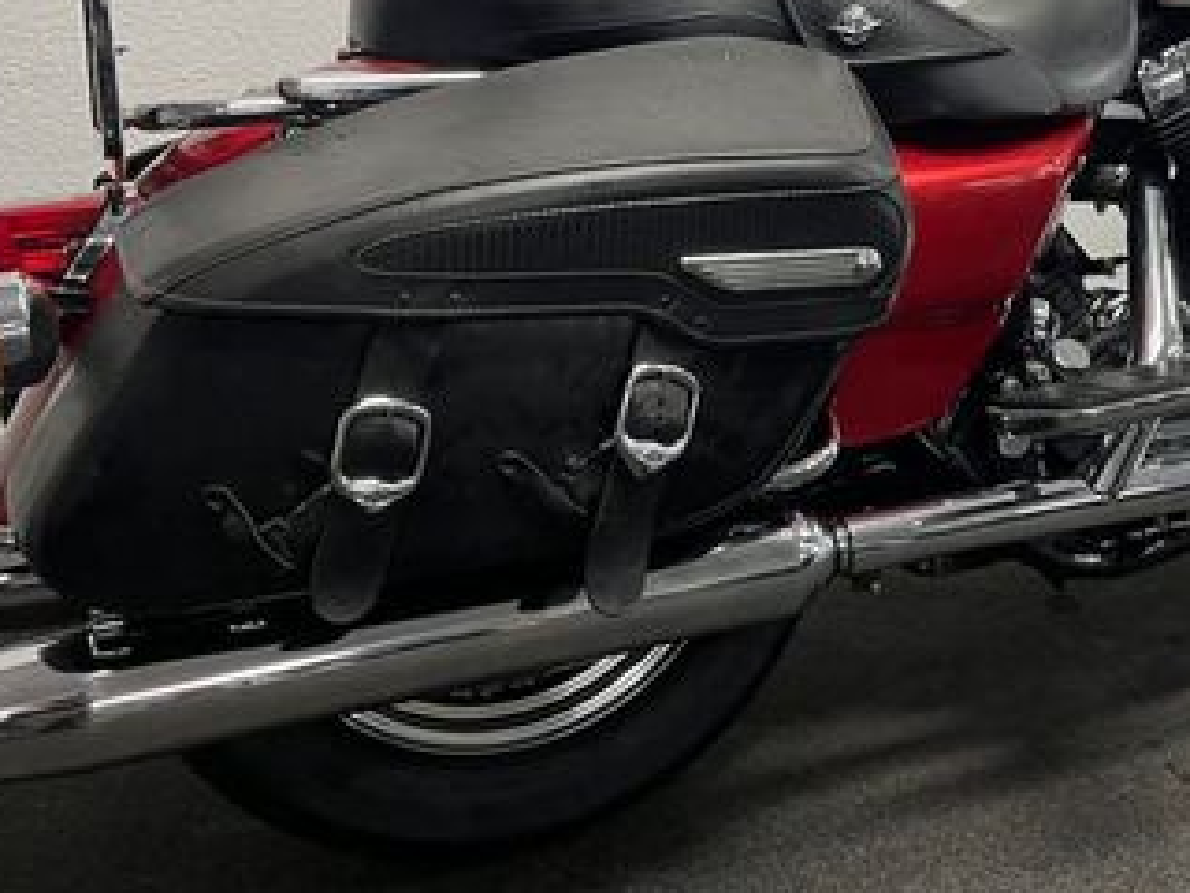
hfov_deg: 35.4
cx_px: 985
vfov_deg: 27.5
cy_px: 179
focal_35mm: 52
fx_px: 1788
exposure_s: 1/50
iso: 80
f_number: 1.6
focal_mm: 5.1
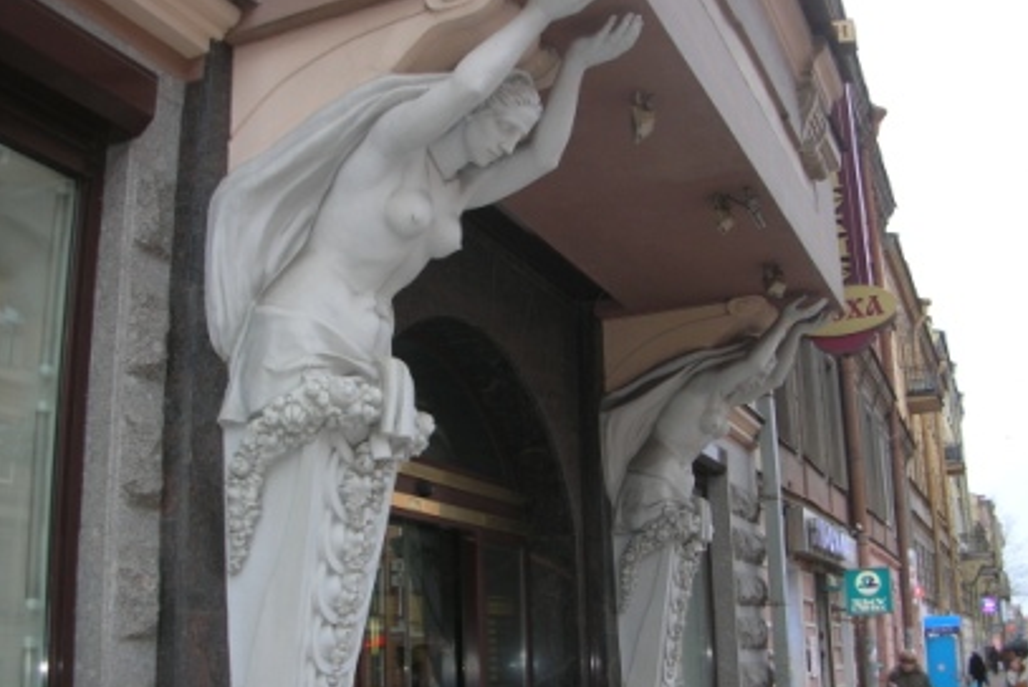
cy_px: 393
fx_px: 1143
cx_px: 520
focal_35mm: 40
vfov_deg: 33.4
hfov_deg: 48.4
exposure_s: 1/30
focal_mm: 5.8
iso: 50
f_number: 2.8
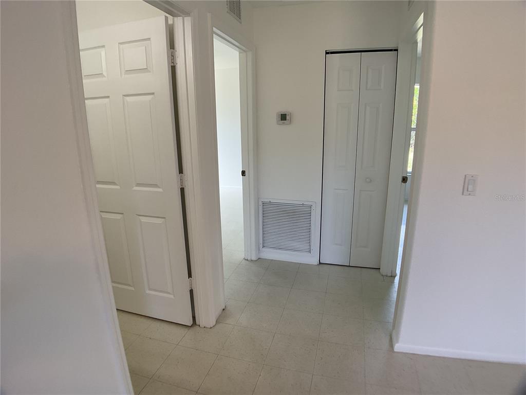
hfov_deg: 61.7
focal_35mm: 29
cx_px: 263
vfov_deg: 48.2
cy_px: 198
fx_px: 441
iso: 40
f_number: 1.8
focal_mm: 3
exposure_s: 1/120
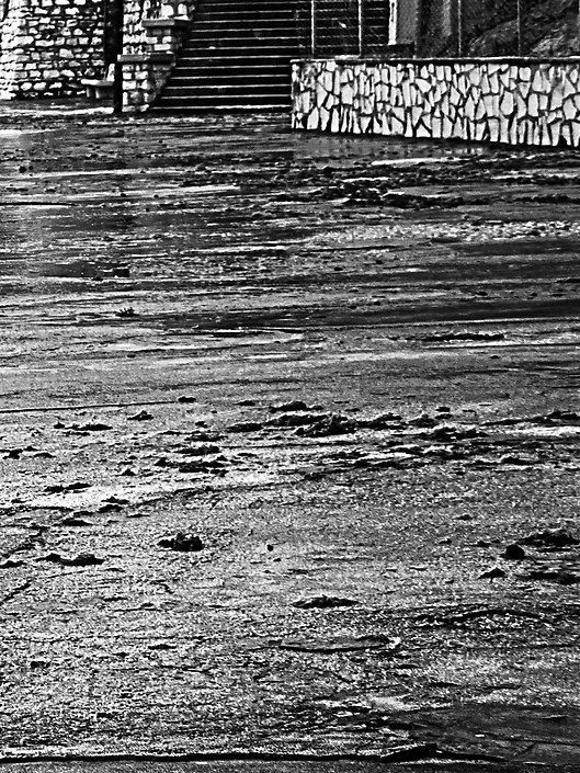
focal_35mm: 157
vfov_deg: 12.5
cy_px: 128
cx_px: -649
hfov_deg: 8.8
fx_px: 3506
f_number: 4.5
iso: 100
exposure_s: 1/800
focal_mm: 32
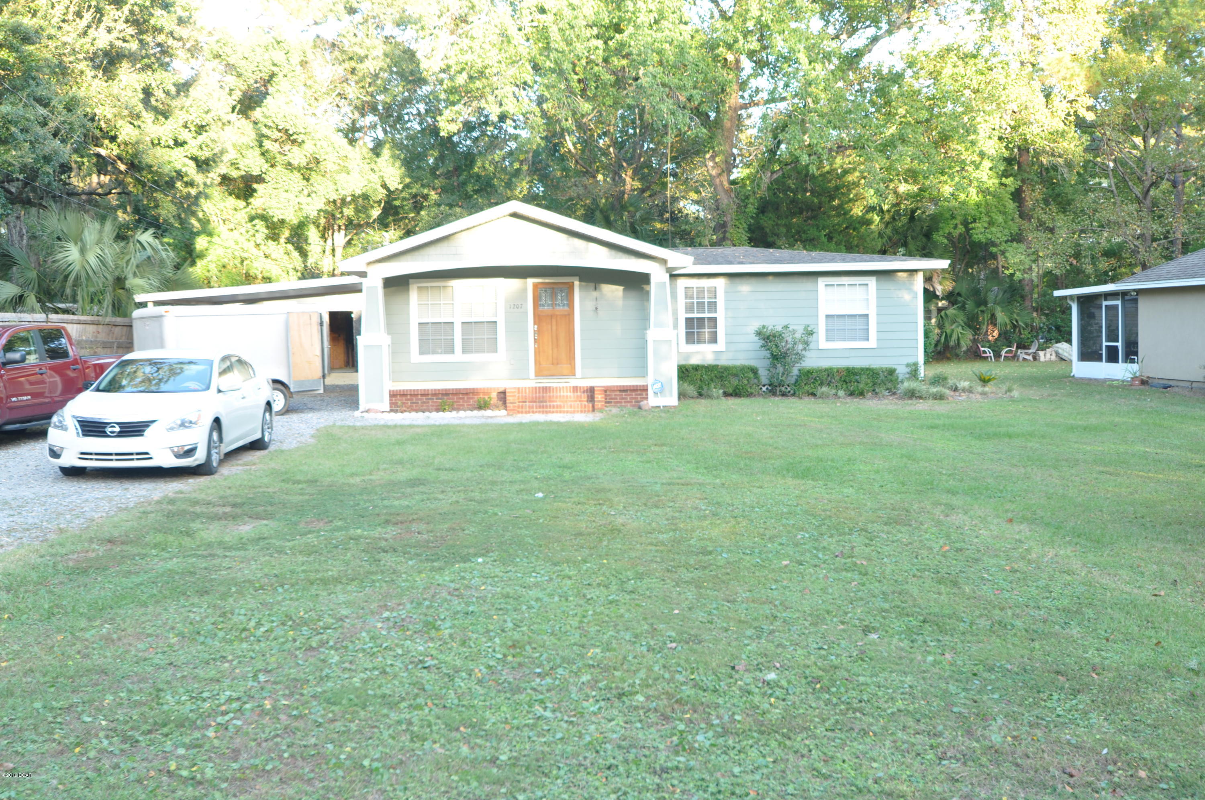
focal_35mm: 36
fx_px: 1203
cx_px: 602
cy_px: 400
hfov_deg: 53.2
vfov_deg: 36.8
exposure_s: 1/20
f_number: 4.5
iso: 200
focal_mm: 24
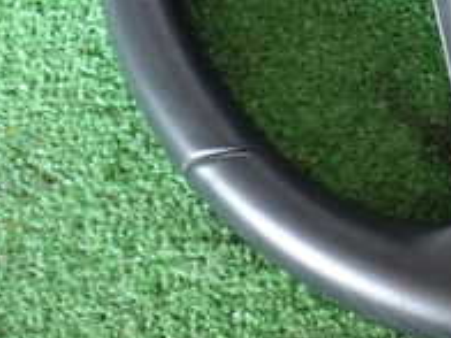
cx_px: 587
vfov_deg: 13.0
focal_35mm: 110
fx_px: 1433
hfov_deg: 16.9
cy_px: -110
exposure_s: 1/30
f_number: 2.5
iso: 800
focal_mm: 6.37
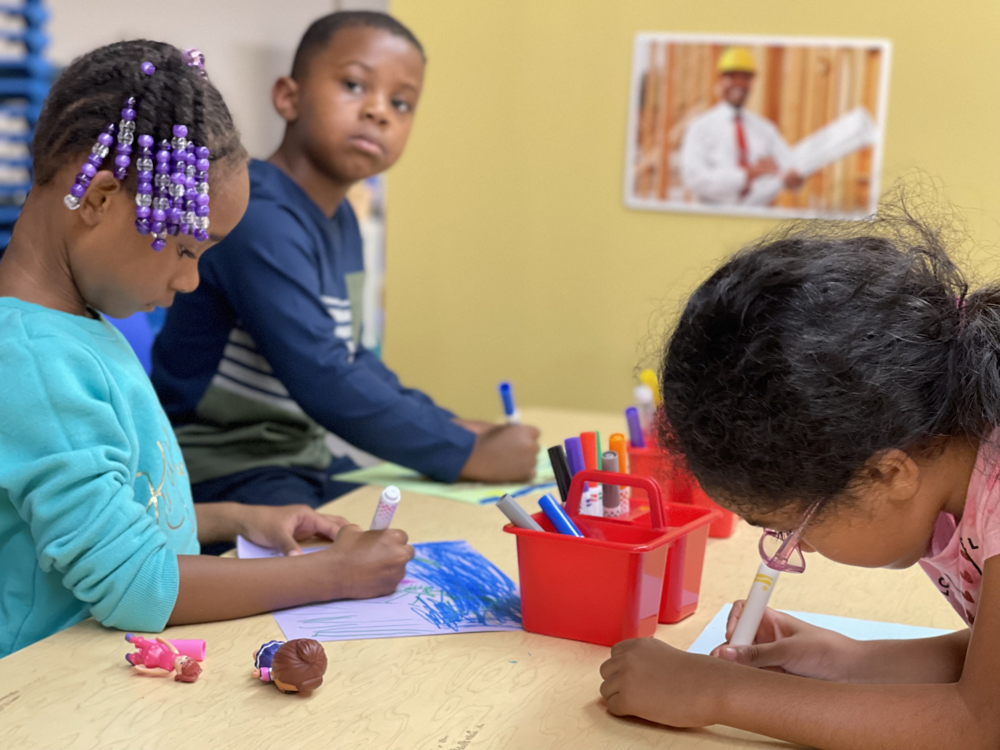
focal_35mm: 64
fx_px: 1849
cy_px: 375
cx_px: 500
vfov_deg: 22.9
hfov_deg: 30.3
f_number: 2.2
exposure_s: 1/40
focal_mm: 7.5
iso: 400
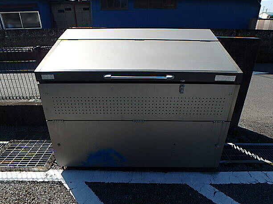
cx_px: 135
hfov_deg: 76.4
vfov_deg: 61.1
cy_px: 99
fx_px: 173
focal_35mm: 22
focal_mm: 3.7
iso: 125
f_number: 3.5
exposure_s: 1/1000
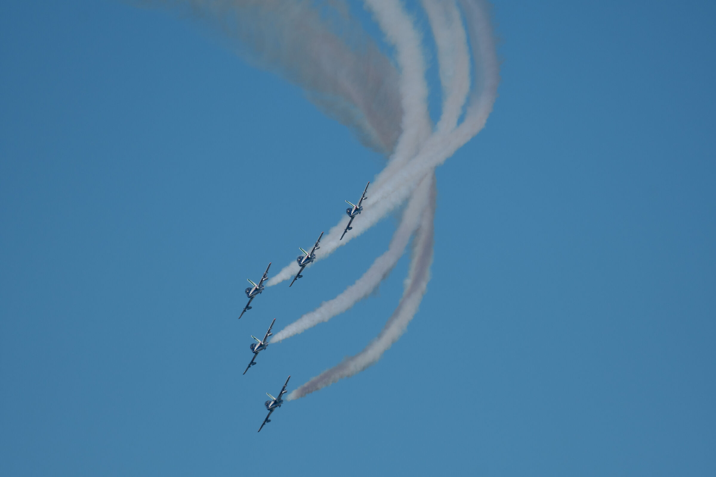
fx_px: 14915
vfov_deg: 1.8
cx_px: 358
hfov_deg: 2.7
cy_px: 238
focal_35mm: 750
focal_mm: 500
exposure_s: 1/2000
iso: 160
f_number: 6.3
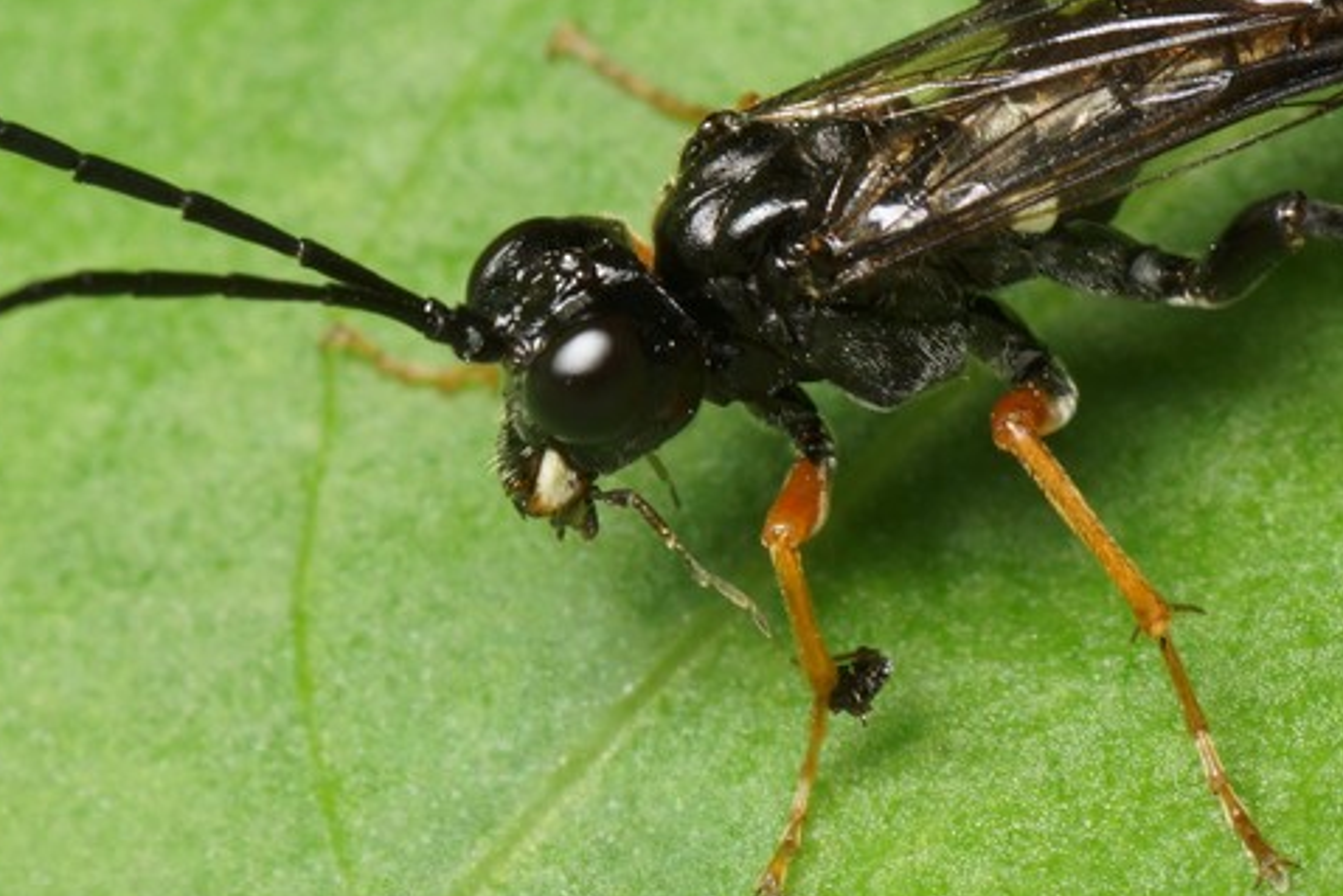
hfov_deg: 6.1
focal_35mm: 339
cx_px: 790
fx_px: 12650
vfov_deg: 4.1
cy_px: 390
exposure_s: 1/60
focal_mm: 90
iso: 100
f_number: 14
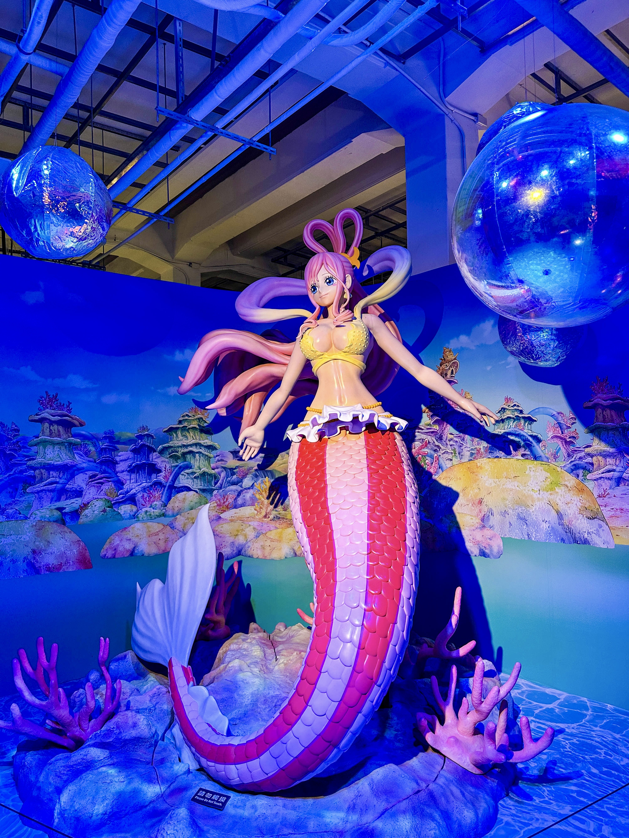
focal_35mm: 24
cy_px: 419
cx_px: 314
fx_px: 581
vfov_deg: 71.6
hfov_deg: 56.8
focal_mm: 6.86
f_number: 1.8
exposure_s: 1/60
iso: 200
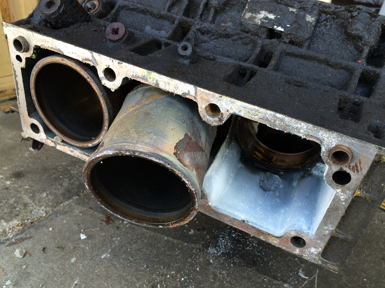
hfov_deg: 60.0
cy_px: 144
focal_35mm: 30
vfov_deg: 46.8
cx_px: 192
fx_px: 334
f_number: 2.2
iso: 40
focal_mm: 4.12
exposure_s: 1/60
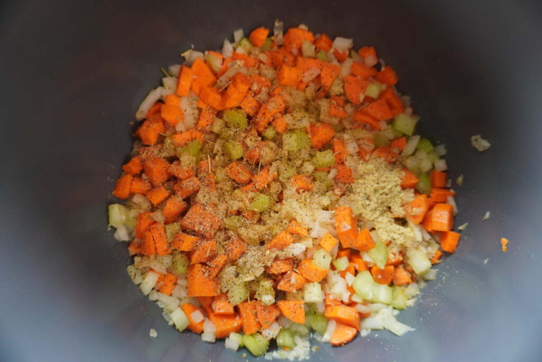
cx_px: 271
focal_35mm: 24
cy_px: 181
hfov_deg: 73.7
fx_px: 361
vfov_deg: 53.1
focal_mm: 16
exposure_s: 1/60
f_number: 4
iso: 800
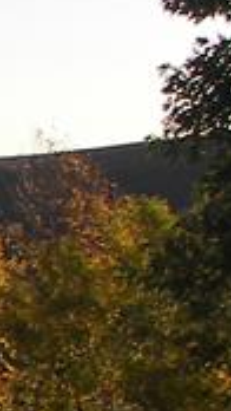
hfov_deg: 4.7
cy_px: 305
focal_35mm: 231
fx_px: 2513
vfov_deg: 9.3
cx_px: -757
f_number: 4
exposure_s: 1/800
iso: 64
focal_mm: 6
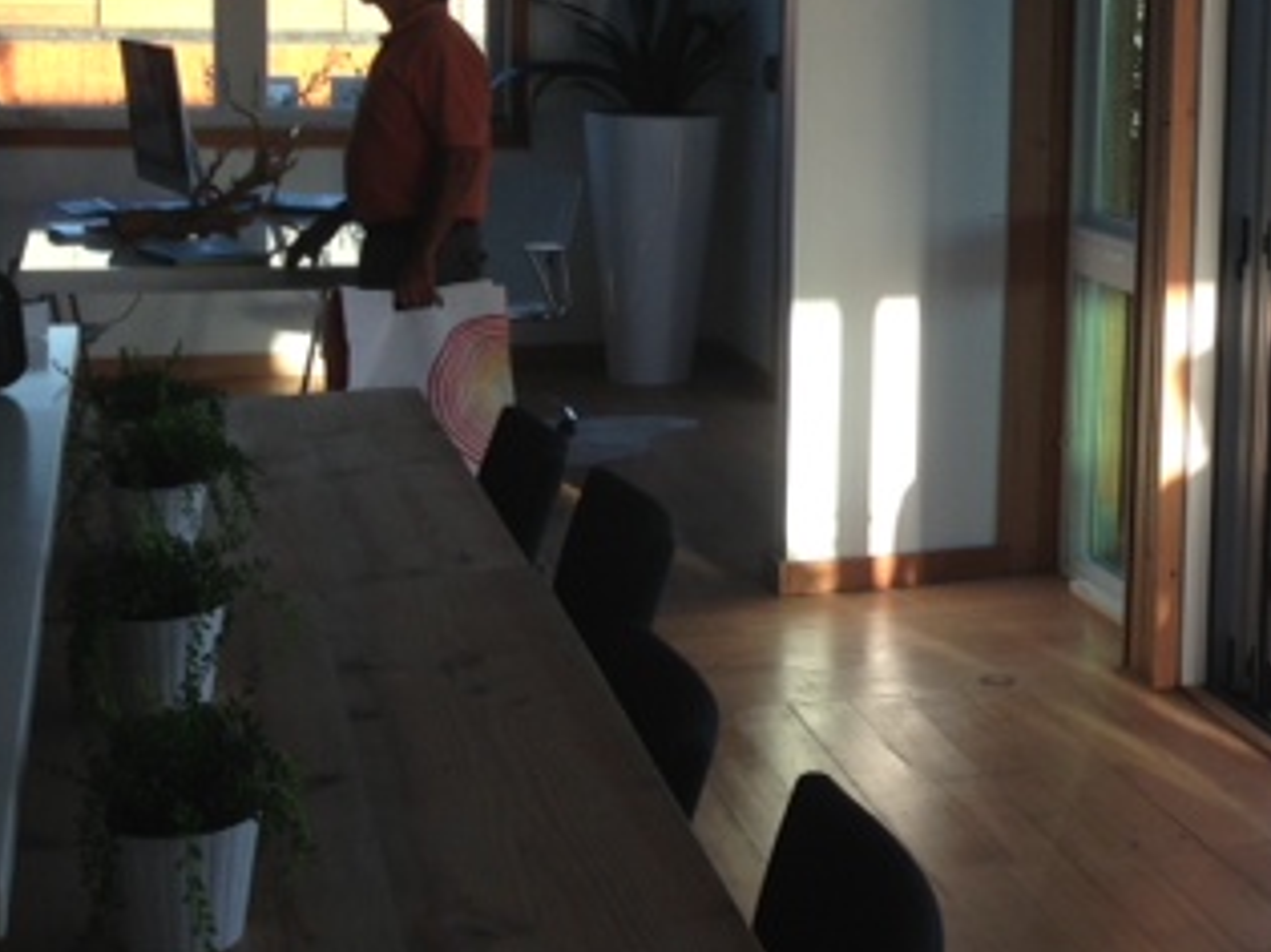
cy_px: 226
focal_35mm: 67
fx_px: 2459
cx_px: 1267
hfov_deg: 27.4
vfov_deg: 21.7
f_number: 2.4
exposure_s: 1/174
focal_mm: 4.13
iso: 50
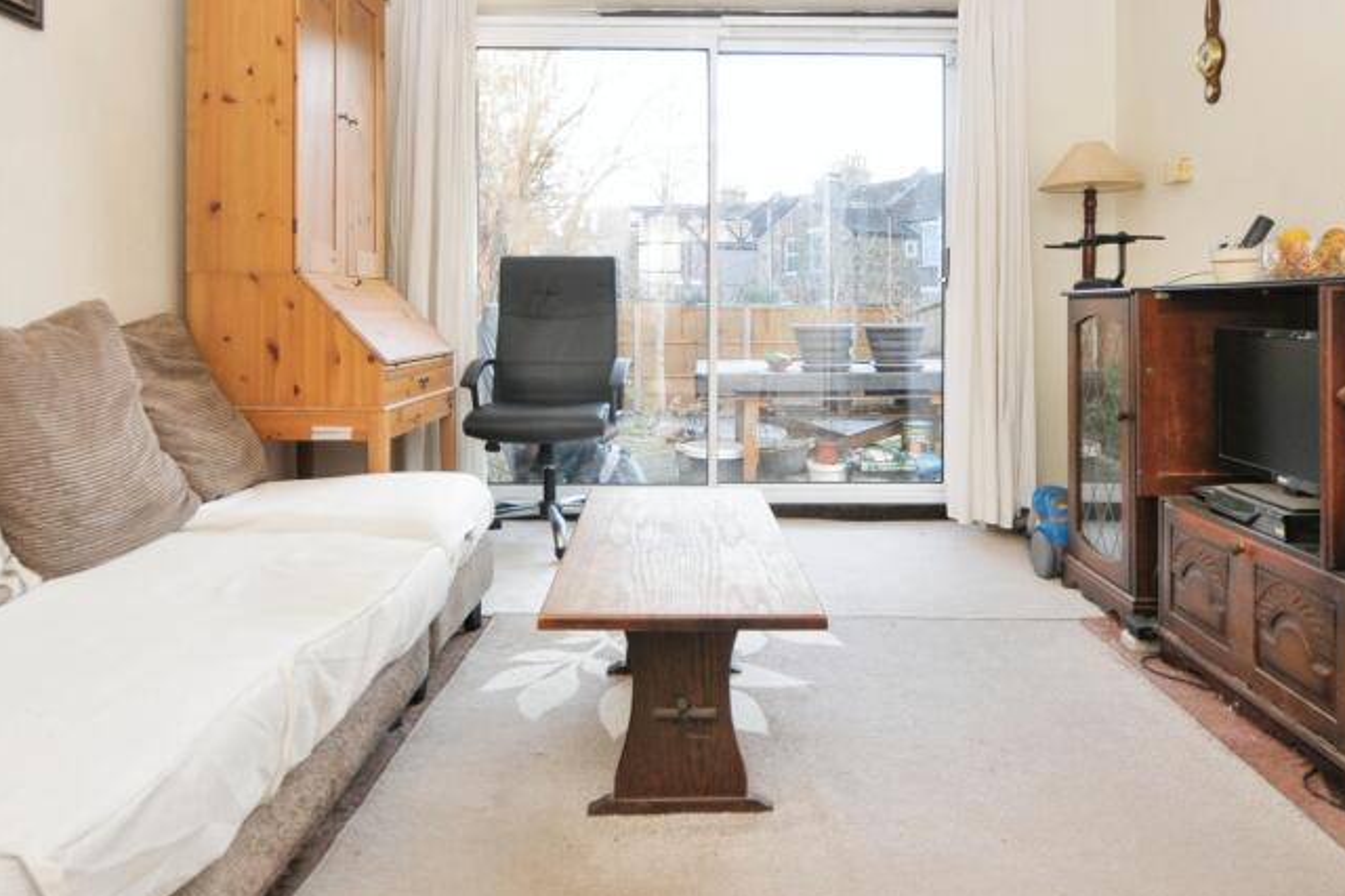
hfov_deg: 73.7
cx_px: 698
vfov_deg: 52.2
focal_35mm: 24
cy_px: 310
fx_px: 896
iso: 200
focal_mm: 10
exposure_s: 1/60
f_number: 5
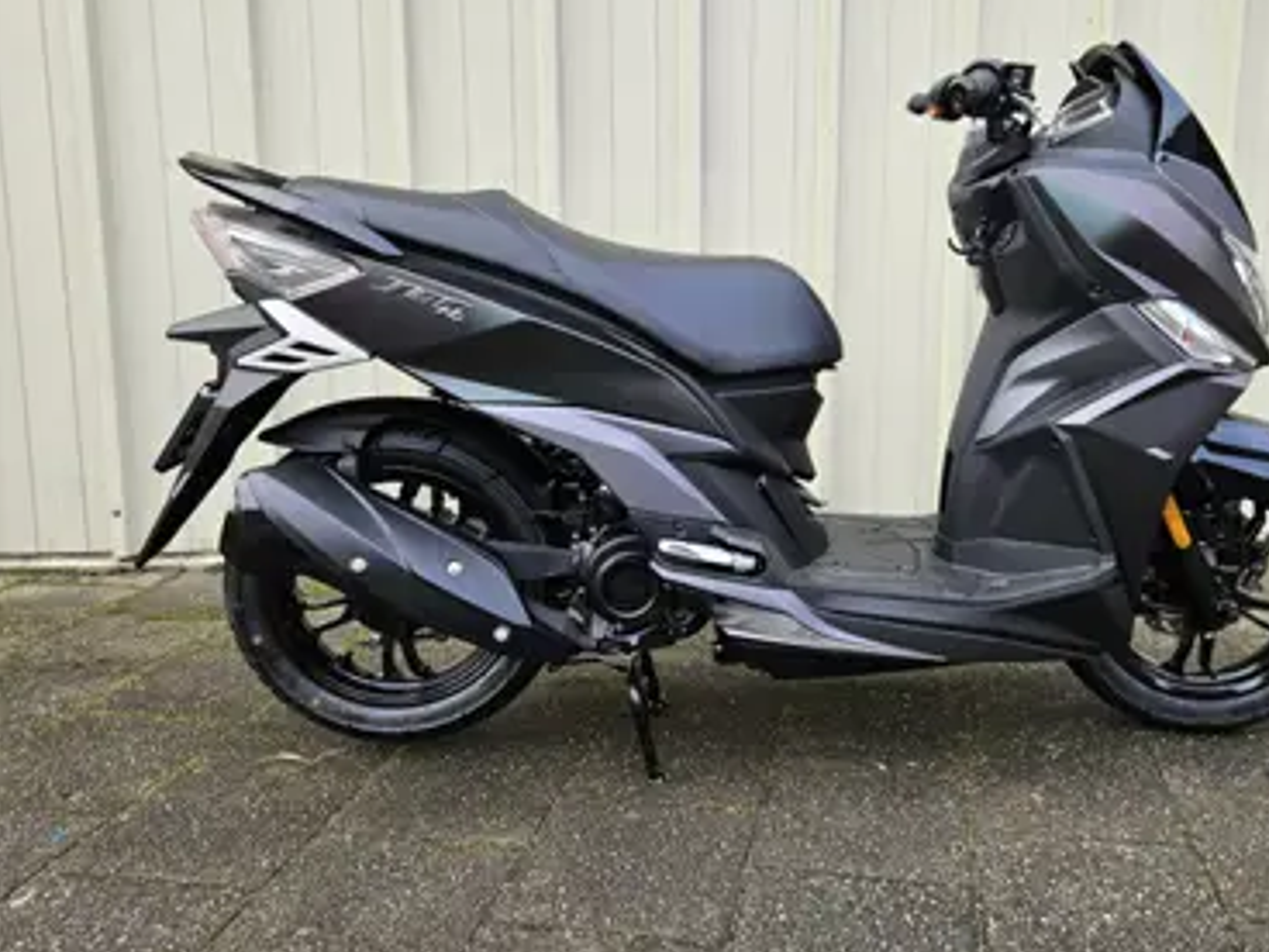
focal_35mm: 30
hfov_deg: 59.3
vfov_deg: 46.6
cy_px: 386
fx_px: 1100
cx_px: 783
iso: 100
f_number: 1.8
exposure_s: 1/359
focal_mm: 5.4
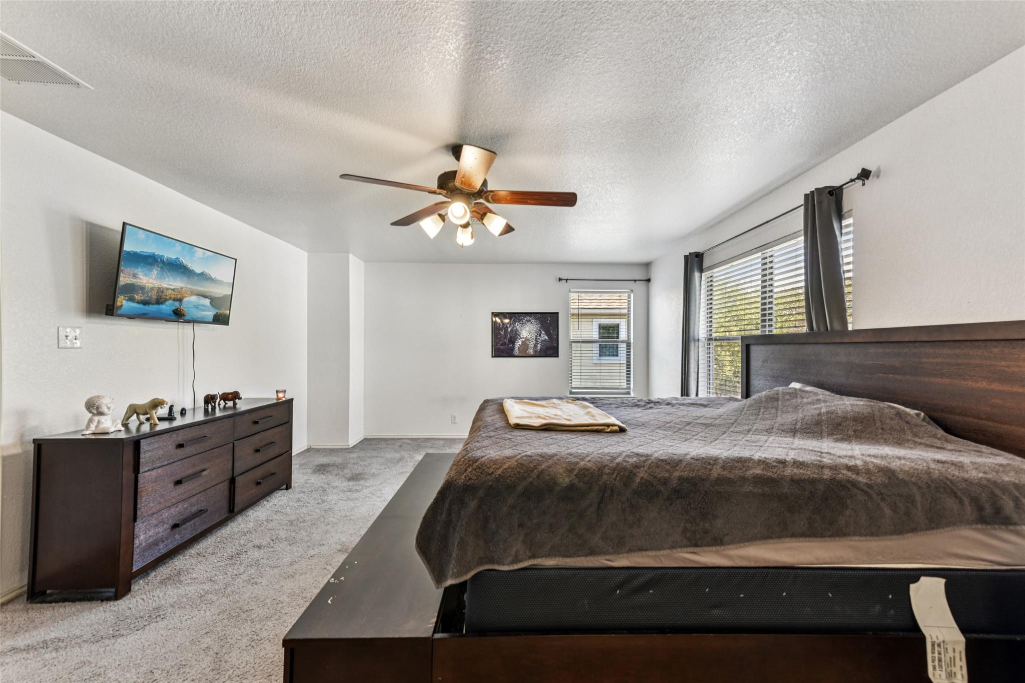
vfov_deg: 81.2
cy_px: 342
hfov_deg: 104.3
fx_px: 399
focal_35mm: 14
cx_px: 512
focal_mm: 14
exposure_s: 1/8
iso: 250
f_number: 8
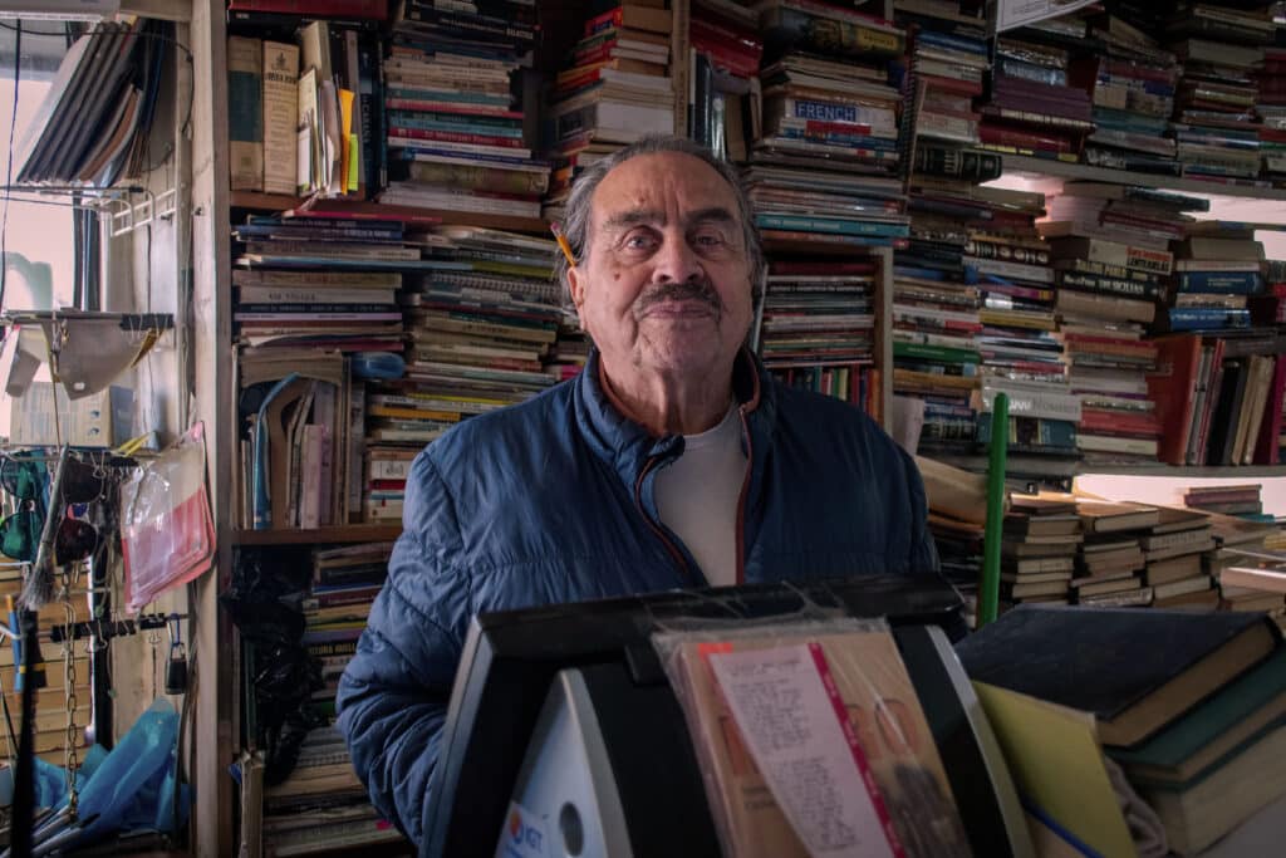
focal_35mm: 34
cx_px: 643
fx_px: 1215
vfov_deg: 38.9
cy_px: 429
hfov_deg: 55.8
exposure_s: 1/160
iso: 2500
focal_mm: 23
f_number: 4
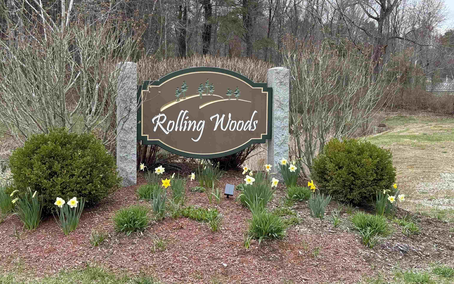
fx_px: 631
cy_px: 123
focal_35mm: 51
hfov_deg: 39.6
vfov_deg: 25.3
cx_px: 227
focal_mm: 6.76
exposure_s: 1/794
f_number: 1.78
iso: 80
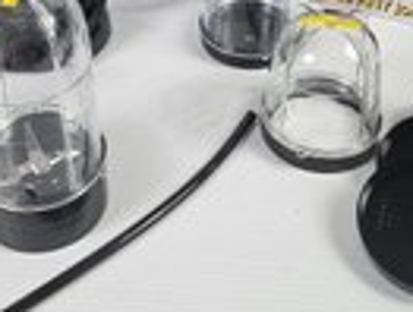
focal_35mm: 60
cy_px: -46
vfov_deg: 22.9
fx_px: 718
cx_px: 184
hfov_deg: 32.1
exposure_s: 1/120
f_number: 1.8
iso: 160
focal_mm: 5.4
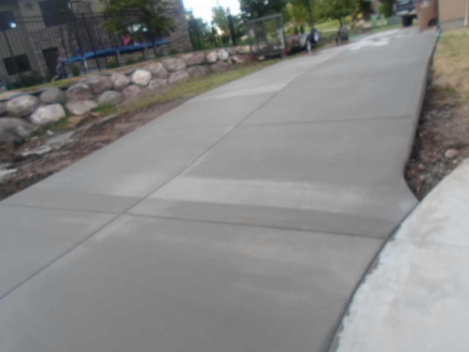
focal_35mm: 25
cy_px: 176
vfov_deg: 54.9
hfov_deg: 69.4
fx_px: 339
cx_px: 234
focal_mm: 4.5
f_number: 2.5
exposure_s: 1/90
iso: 80
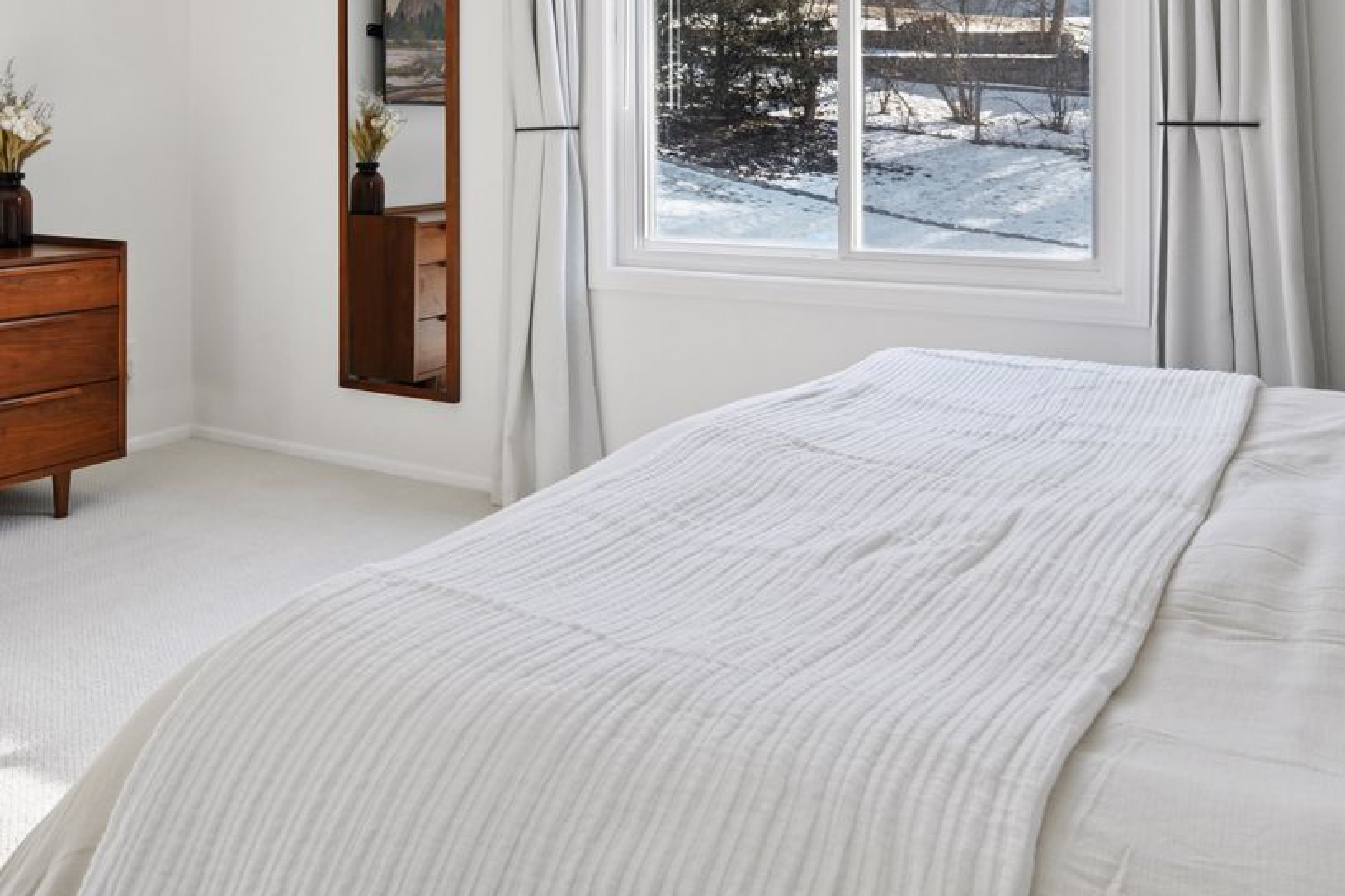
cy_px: 135
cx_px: 555
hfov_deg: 56.9
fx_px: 1233
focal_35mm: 33
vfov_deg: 37.9
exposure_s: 1/40
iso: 800
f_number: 13
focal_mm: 14
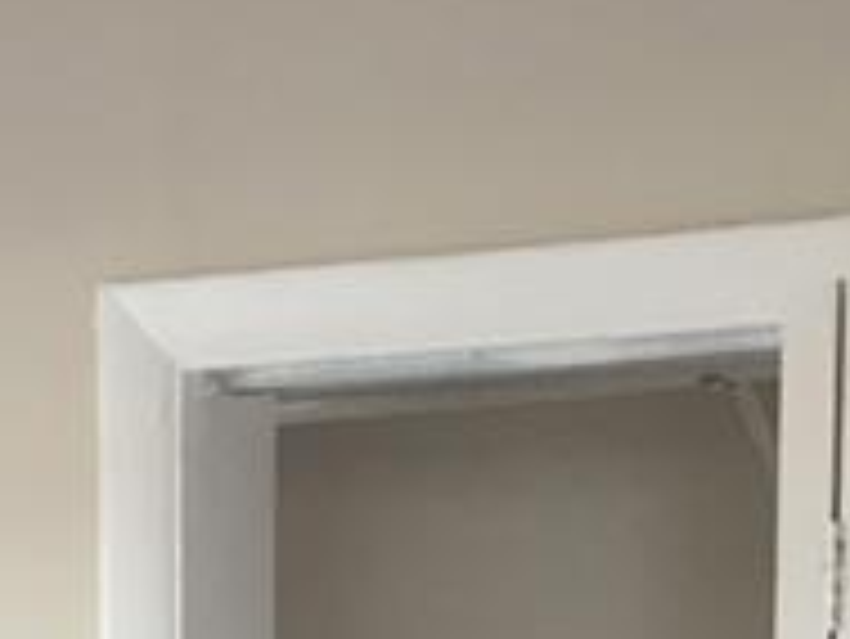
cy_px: 1552
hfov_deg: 12.6
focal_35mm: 157
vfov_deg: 8.6
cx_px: 463
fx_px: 3858
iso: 64
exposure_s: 1/30
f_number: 2.2
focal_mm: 4.15
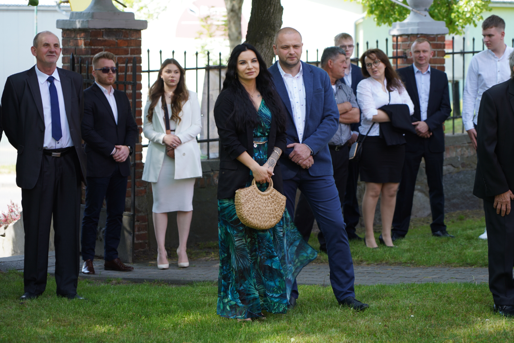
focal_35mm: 105
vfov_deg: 13.0
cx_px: 257
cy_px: 172
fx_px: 1499
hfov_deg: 19.5
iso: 100
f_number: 4
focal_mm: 105
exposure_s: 1/125
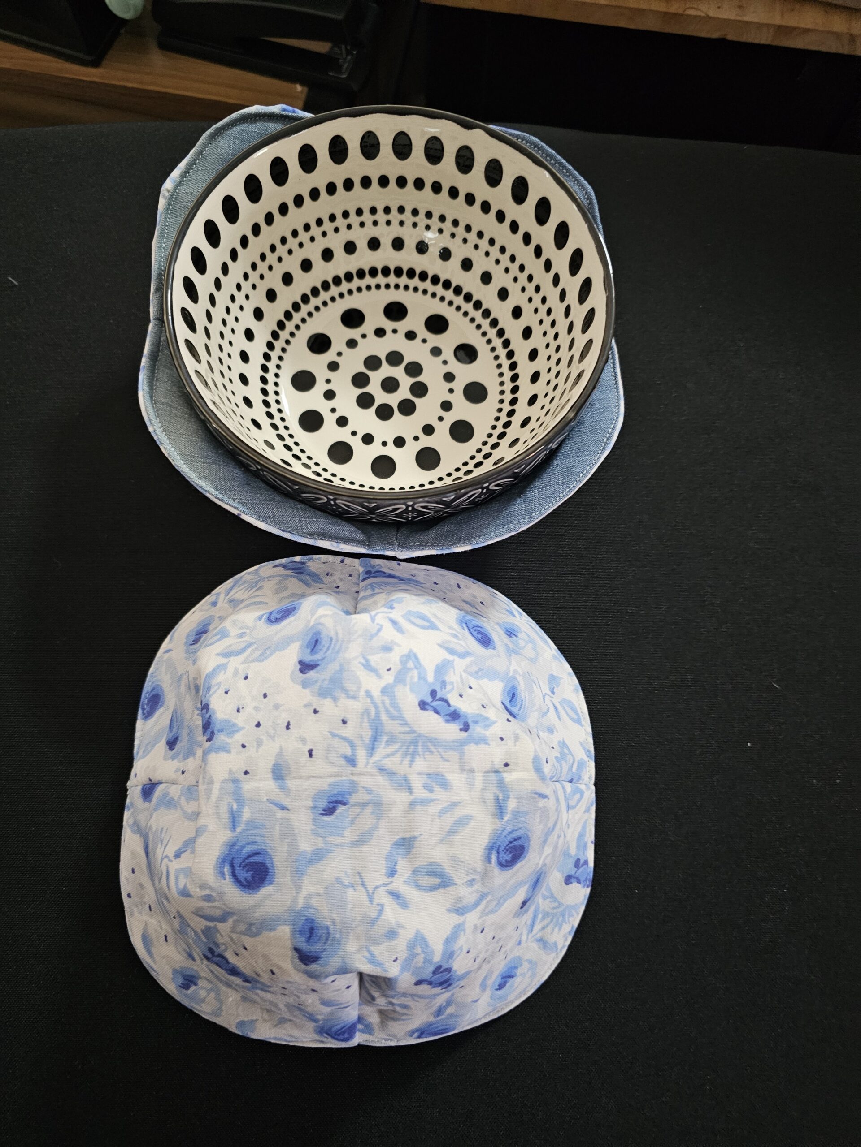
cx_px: 430
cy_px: 574
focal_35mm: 23
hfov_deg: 58.9
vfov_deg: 73.9
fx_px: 763
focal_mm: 6.3
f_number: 1.7
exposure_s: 1/33
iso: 500
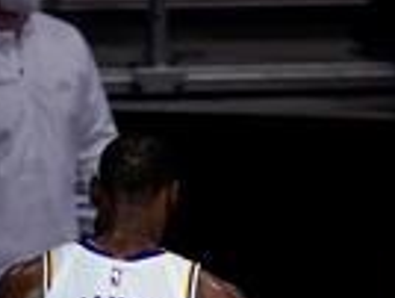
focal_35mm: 1862
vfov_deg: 0.8
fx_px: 21285
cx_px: 109
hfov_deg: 1.1
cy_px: 559
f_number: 2.8
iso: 5000
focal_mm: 400
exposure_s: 1/1250
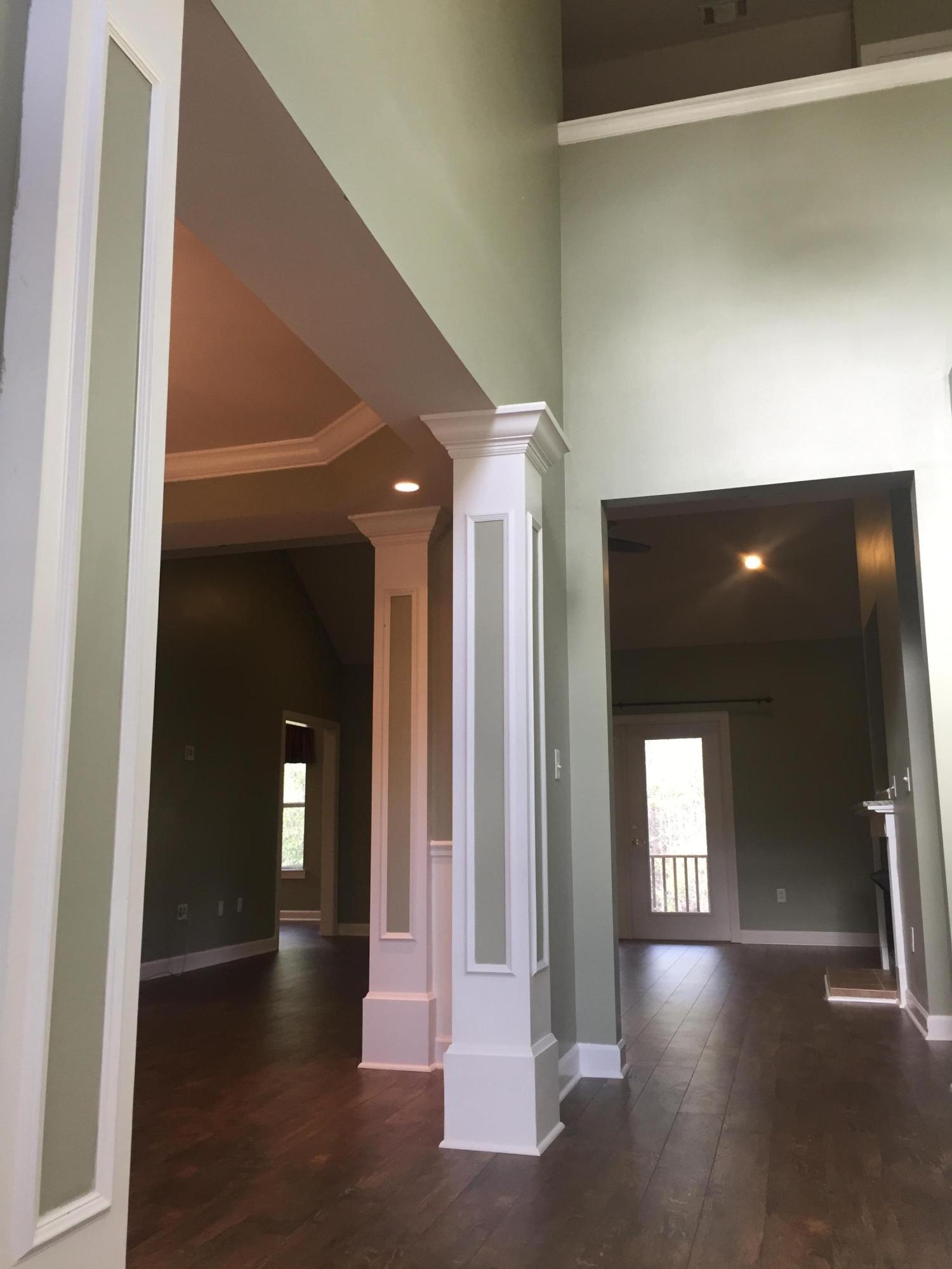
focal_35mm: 29
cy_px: 634
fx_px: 1063
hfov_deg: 48.2
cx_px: 476
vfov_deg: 61.7
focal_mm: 4.15
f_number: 2.2
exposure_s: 1/30
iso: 32
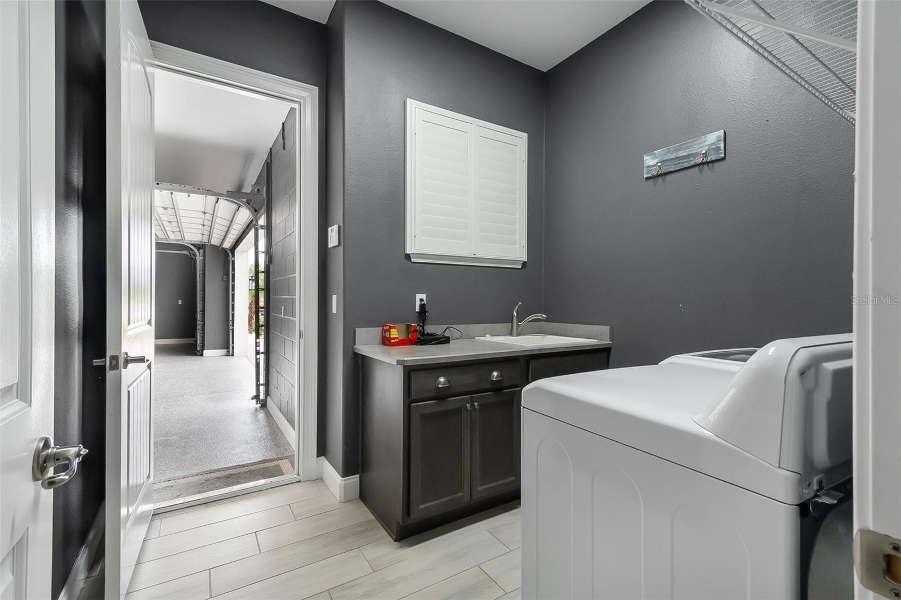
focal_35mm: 15
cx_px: 450
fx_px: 375
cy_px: 300
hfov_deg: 100.4
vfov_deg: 77.3
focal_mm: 10
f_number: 9
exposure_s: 1/20
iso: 320
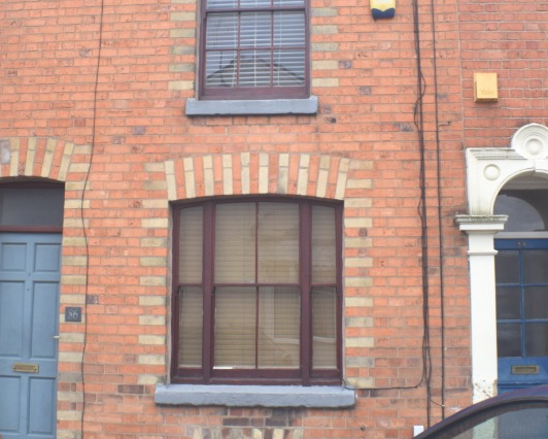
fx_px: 1055
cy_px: 156
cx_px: 273
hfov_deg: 29.1
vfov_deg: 23.4
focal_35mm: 65
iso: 400
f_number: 8
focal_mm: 24
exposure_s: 1/250
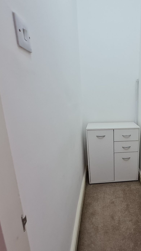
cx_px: 116
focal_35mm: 21
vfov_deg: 83.8
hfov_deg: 50.0
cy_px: 131
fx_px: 140
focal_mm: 1.74
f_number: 2.2
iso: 160
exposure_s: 1/50
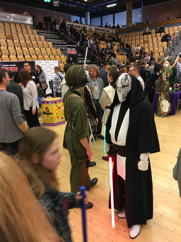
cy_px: 121
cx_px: 90
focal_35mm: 29
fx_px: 202
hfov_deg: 48.2
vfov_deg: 61.7
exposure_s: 1/17
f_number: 2.2
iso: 50
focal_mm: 4.15
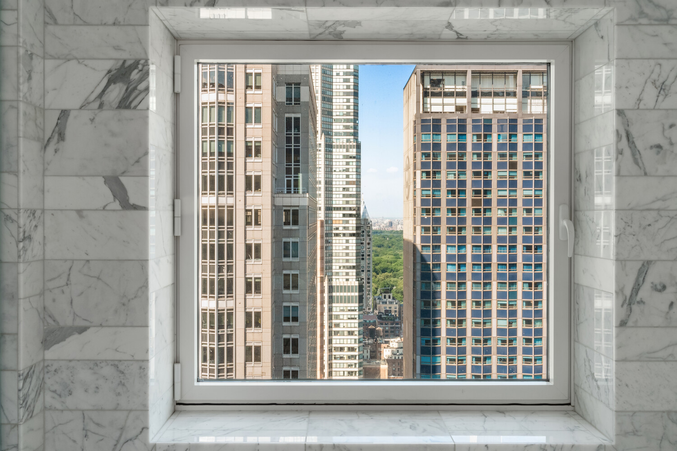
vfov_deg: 43.6
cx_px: 338
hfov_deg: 61.9
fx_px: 564
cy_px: 226
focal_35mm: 30
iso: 1250
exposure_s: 1/5
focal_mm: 30
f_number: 25
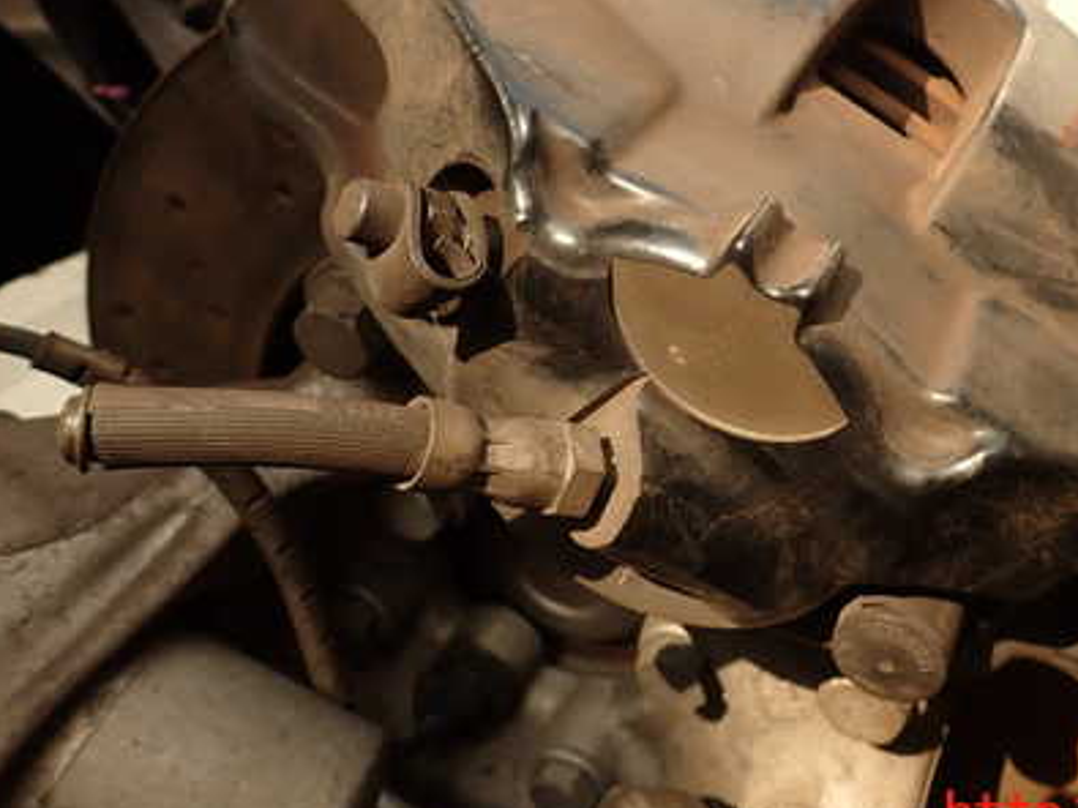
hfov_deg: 47.9
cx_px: 742
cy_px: 237
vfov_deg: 37.1
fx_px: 1183
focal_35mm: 38
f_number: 2.8
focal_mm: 4.5
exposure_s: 1/640
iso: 100
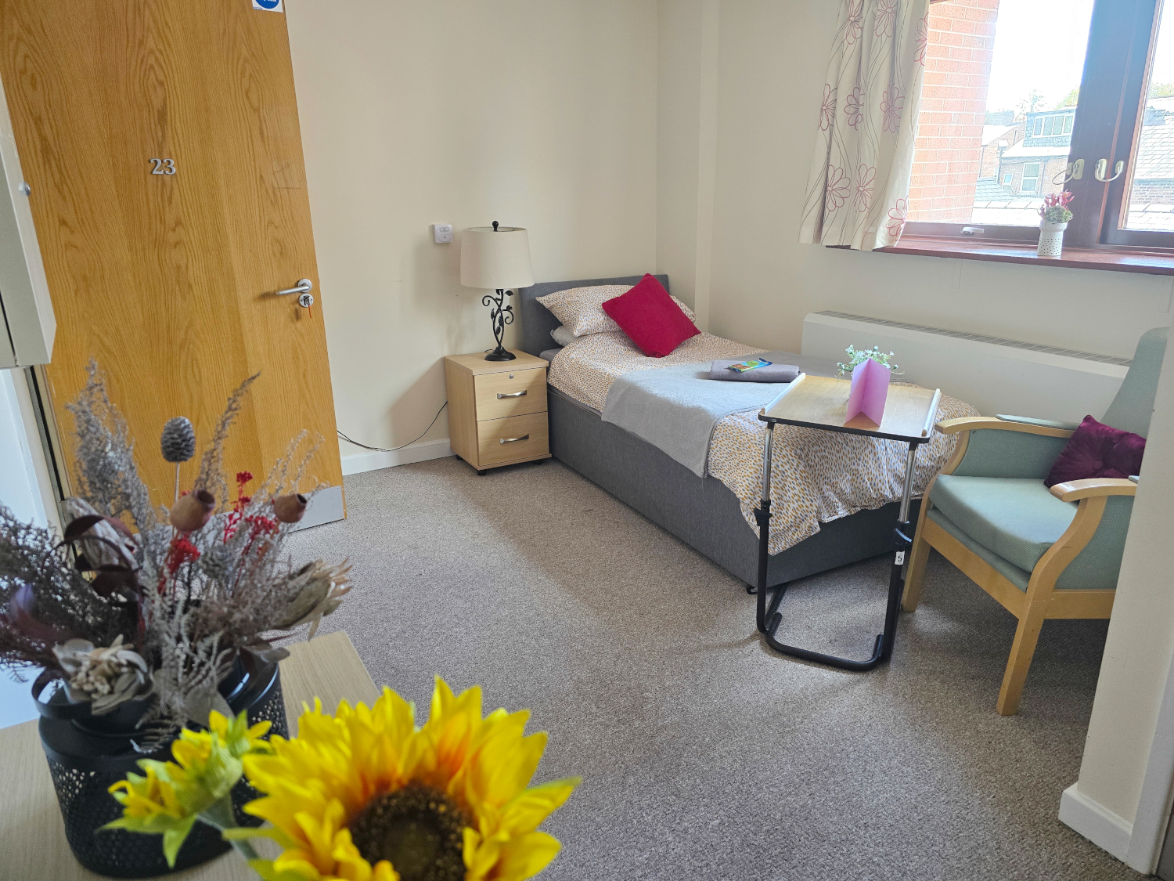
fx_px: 780
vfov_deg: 58.9
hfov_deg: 73.9
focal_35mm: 23
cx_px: 587
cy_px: 440
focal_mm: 6.3
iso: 200
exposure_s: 1/180
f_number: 1.7
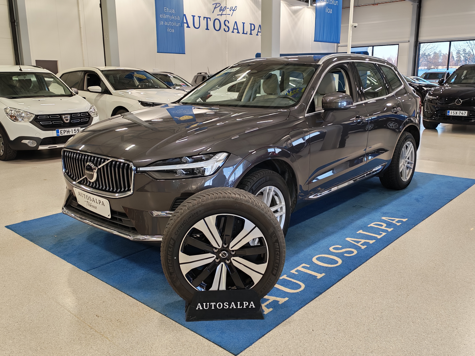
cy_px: 178
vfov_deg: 44.2
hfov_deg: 56.8
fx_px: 439
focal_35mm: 32
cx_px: 238
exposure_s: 1/100
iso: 250
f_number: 1.9
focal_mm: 6.12
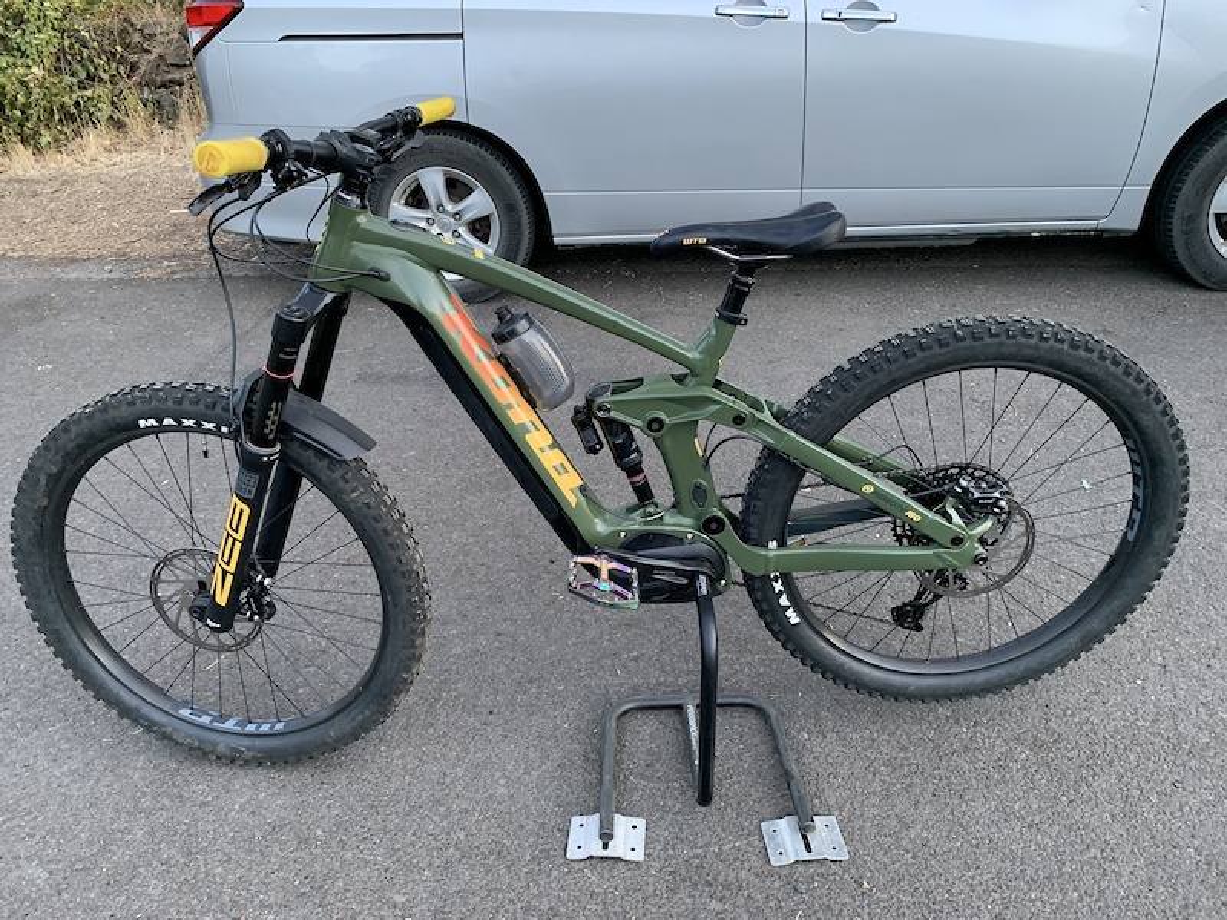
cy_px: 460
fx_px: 922
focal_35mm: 26
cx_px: 614
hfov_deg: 67.3
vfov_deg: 53.1
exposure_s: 1/60
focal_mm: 4.25
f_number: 1.8
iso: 160
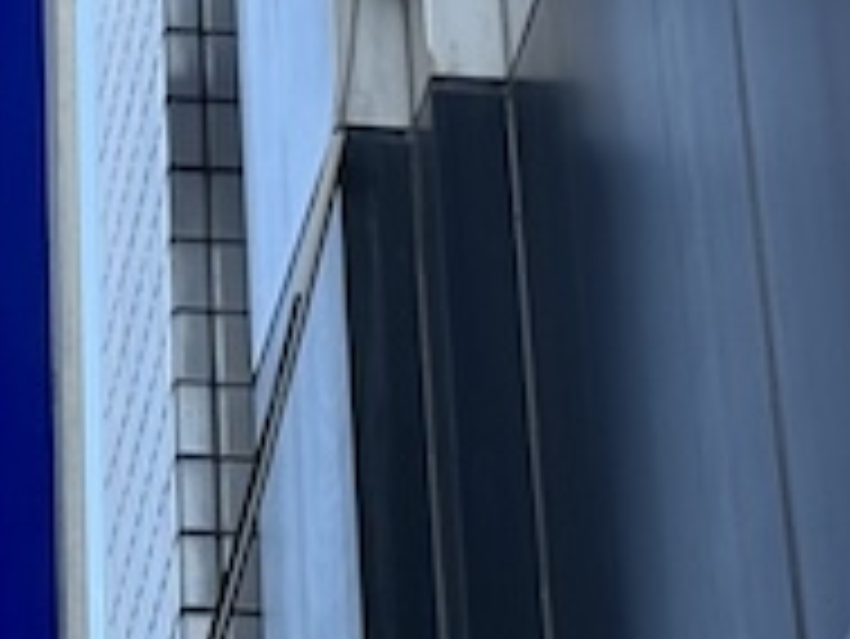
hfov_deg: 8.9
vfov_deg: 6.8
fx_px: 5406
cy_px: 112
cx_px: 0
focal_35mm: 220
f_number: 1.6
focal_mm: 5.96
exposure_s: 1/604
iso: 32
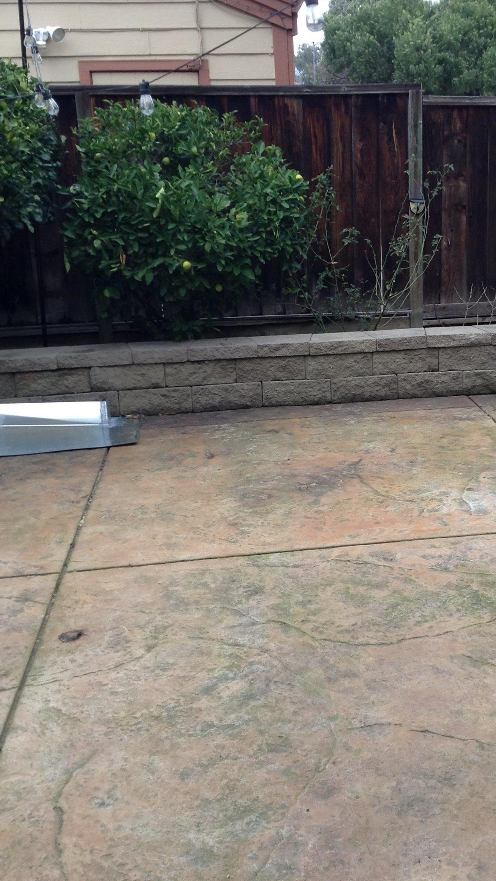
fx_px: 1029
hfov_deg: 26.6
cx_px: 401
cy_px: 392
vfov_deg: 46.3
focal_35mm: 44
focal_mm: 3.3
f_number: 2.4
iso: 25
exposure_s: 1/161
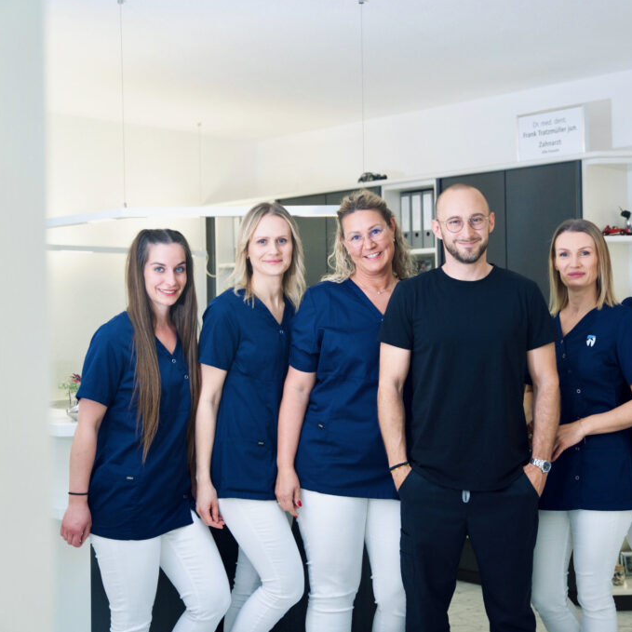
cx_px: 414
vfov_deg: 33.7
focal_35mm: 51
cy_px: 316
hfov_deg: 33.4
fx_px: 1043
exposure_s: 1/320
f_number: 3.2
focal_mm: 39.4
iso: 1250
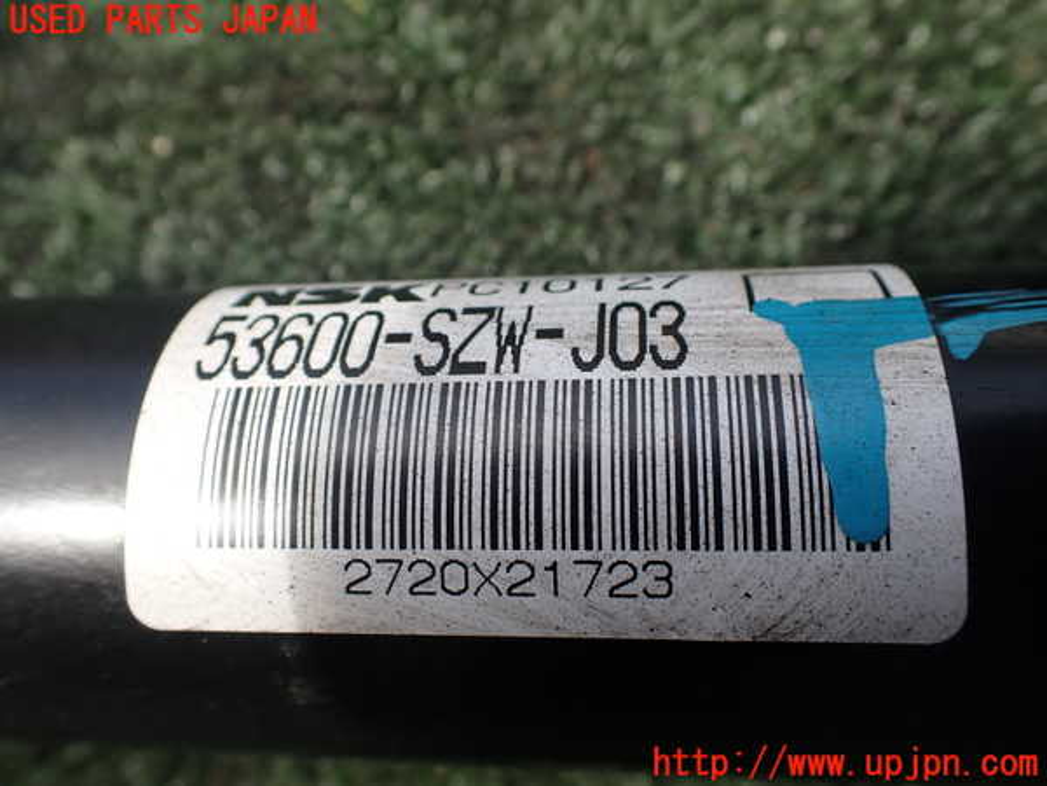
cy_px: 393
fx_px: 907
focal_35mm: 30
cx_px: 524
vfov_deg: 46.8
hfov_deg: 60.0
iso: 100
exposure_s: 1/500
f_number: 3.2
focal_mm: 5.4
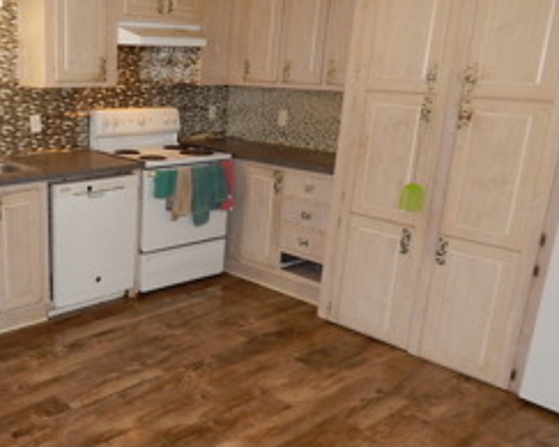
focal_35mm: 37
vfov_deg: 40.1
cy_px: 242
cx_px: 122
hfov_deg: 46.8
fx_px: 612
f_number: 3
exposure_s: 1/30
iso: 200
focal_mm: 4
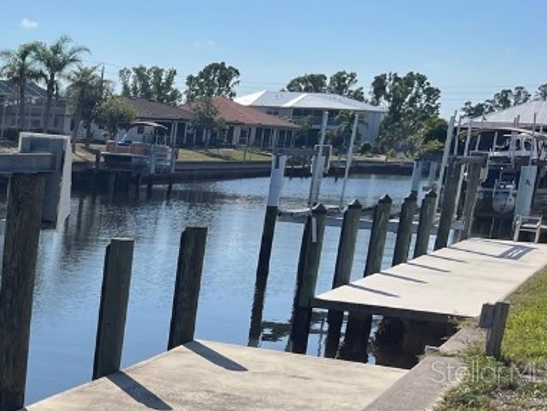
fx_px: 1059
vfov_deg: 21.5
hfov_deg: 25.0
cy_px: 371
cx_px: -168
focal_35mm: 67
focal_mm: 5.1
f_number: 1.6
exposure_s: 1/5618
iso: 32
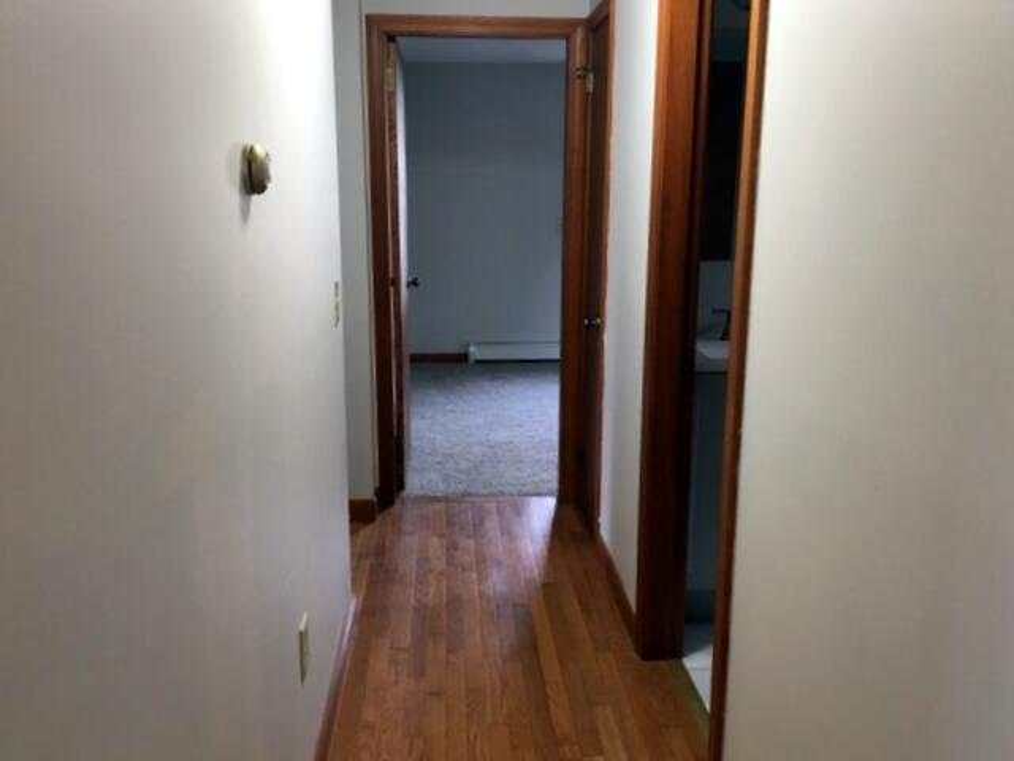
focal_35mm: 29
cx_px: 507
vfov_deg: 48.2
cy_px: 380
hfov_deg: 61.7
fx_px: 849
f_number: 2.2
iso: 100
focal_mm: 4.15
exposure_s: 1/30
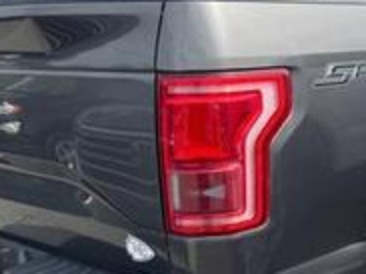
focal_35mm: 66
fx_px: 697
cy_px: 172
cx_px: 294
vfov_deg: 22.2
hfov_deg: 28.8
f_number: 1.78
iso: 80
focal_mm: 6.76
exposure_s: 1/2506
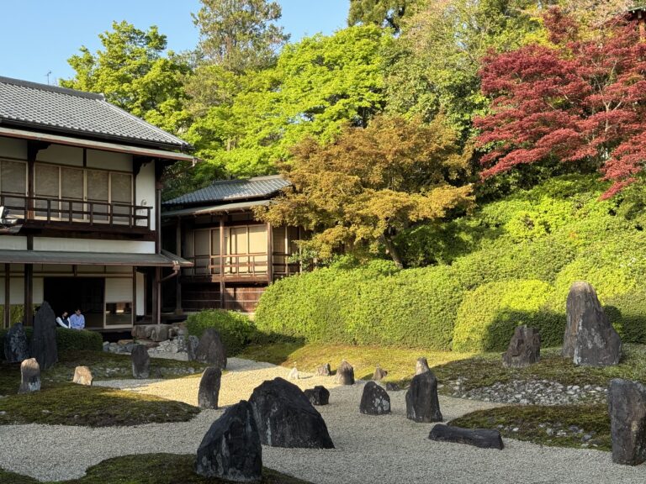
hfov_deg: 39.7
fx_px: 896
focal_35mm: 48
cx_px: 323
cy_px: 242
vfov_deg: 30.3
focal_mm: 6.86
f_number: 1.78
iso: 64
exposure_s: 1/783
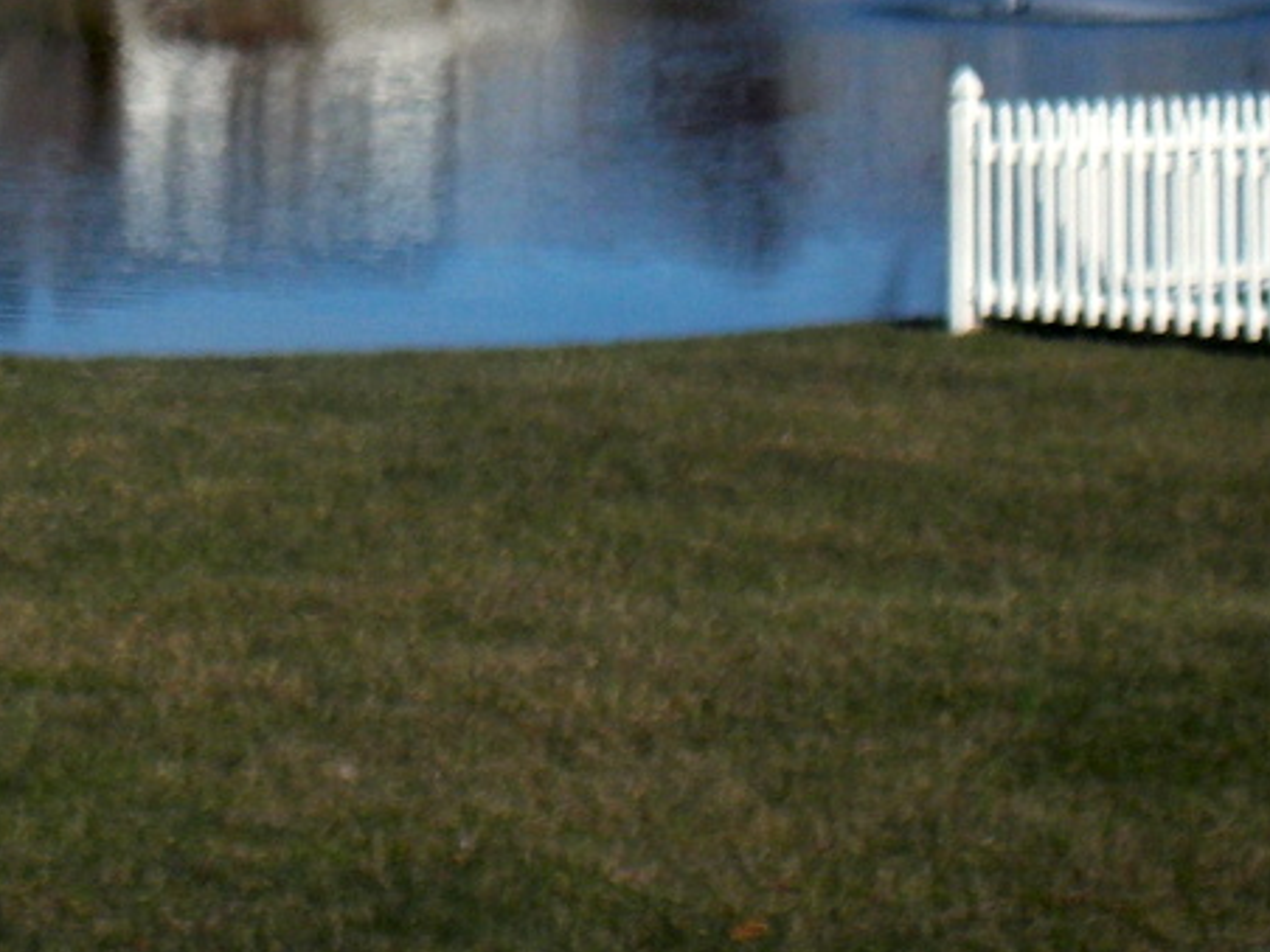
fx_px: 4476
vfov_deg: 12.0
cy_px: -98
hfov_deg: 16.0
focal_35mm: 122
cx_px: 273
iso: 80
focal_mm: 8.1
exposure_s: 1/800
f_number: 3.7
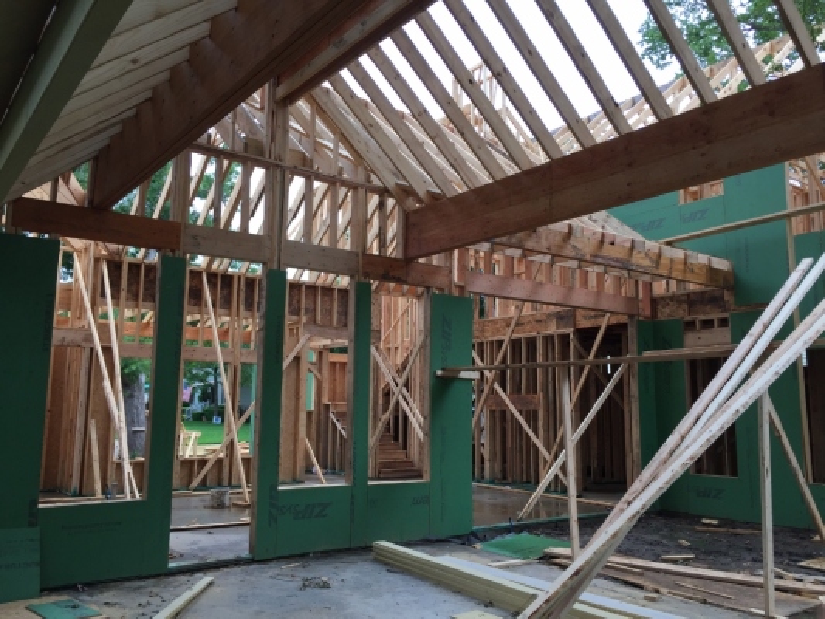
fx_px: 691
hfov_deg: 61.6
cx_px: 412
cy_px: 310
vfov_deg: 48.2
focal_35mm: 29
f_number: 2.2
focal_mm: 4.15
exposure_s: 1/286
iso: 32
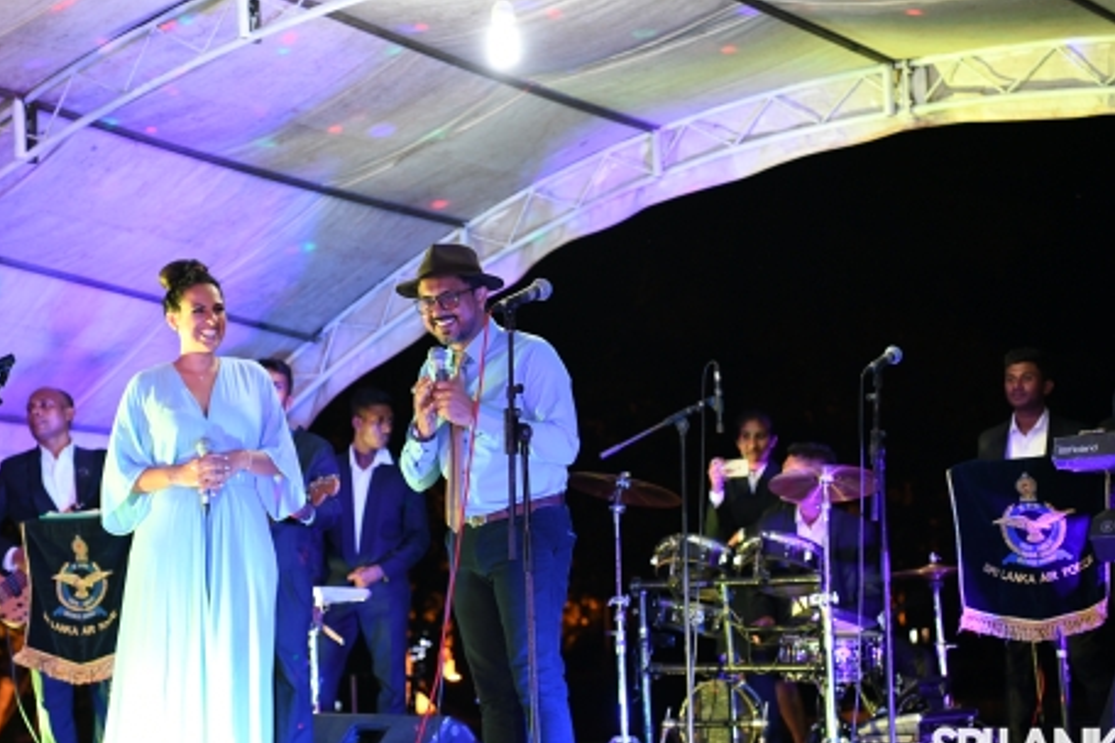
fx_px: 2447
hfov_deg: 25.7
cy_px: 391
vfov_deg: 17.3
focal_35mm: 79
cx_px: 494
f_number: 3.5
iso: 1600
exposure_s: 1/100
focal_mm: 60
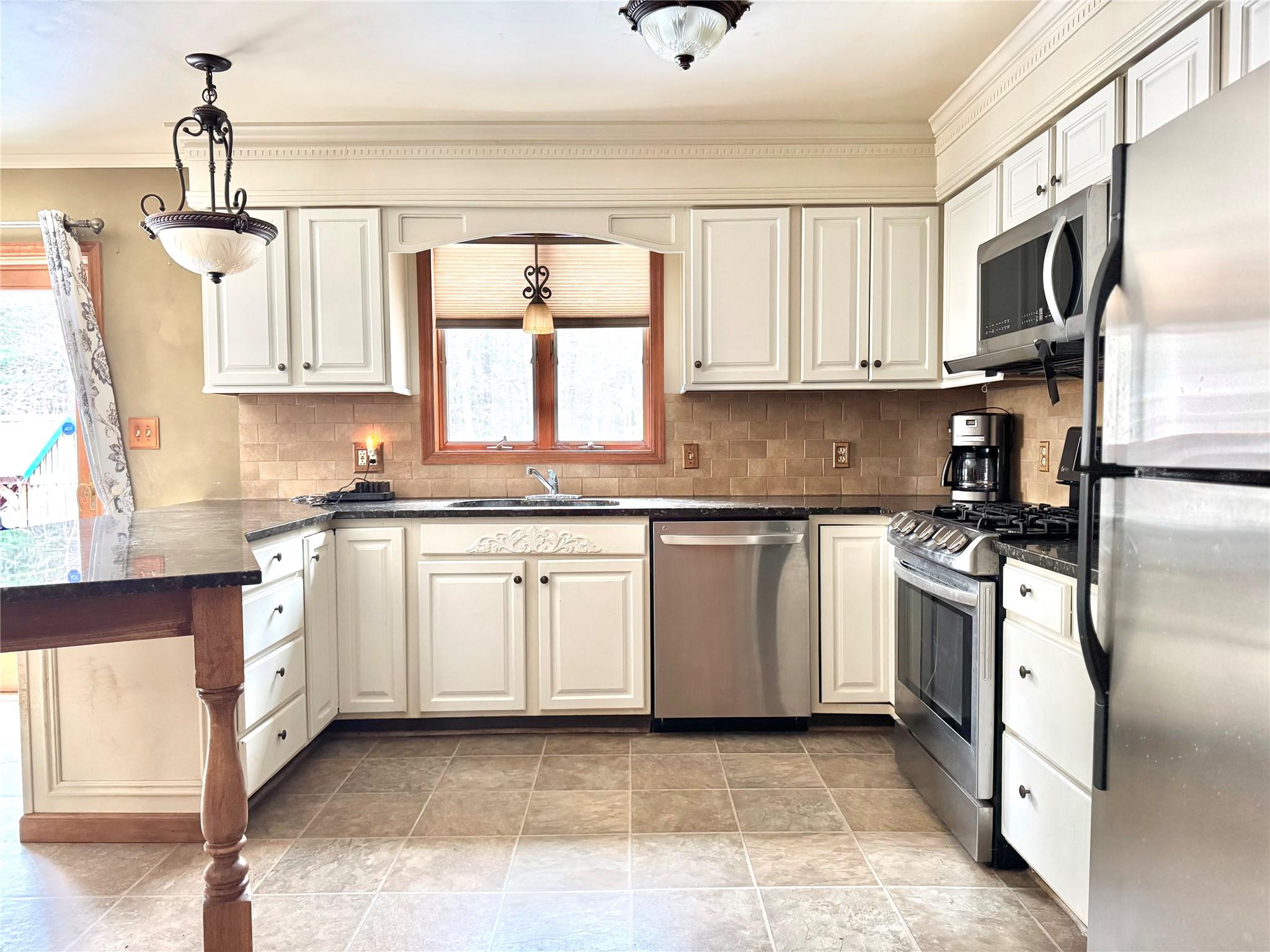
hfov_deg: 71.6
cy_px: 476
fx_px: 881
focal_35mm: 24
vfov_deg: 56.8
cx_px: 635
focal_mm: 6.76
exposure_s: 1/41
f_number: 1.78
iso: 800
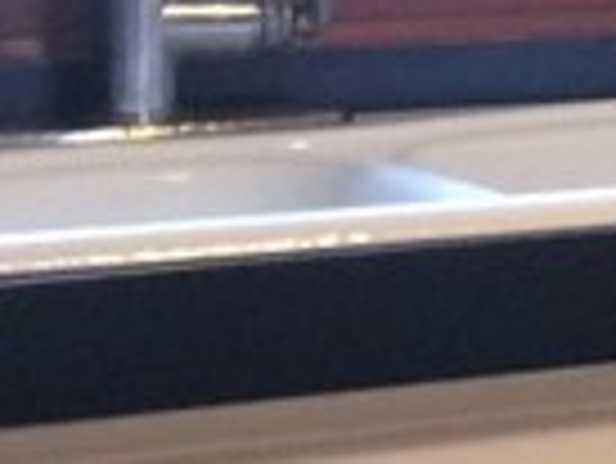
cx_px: 2050
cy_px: -14
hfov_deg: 7.6
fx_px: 3865
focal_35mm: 217
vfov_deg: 6.8
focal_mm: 4.15
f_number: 2.2
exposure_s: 1/30
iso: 100
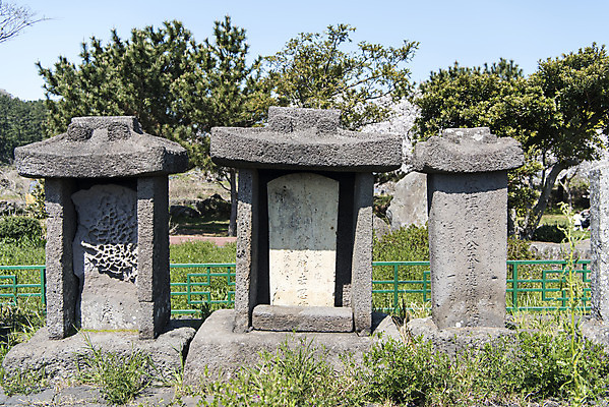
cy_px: 204
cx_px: 304
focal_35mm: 35
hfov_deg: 54.4
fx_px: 592
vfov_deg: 37.9
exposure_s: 1/640
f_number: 4.5
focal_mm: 35
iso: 250
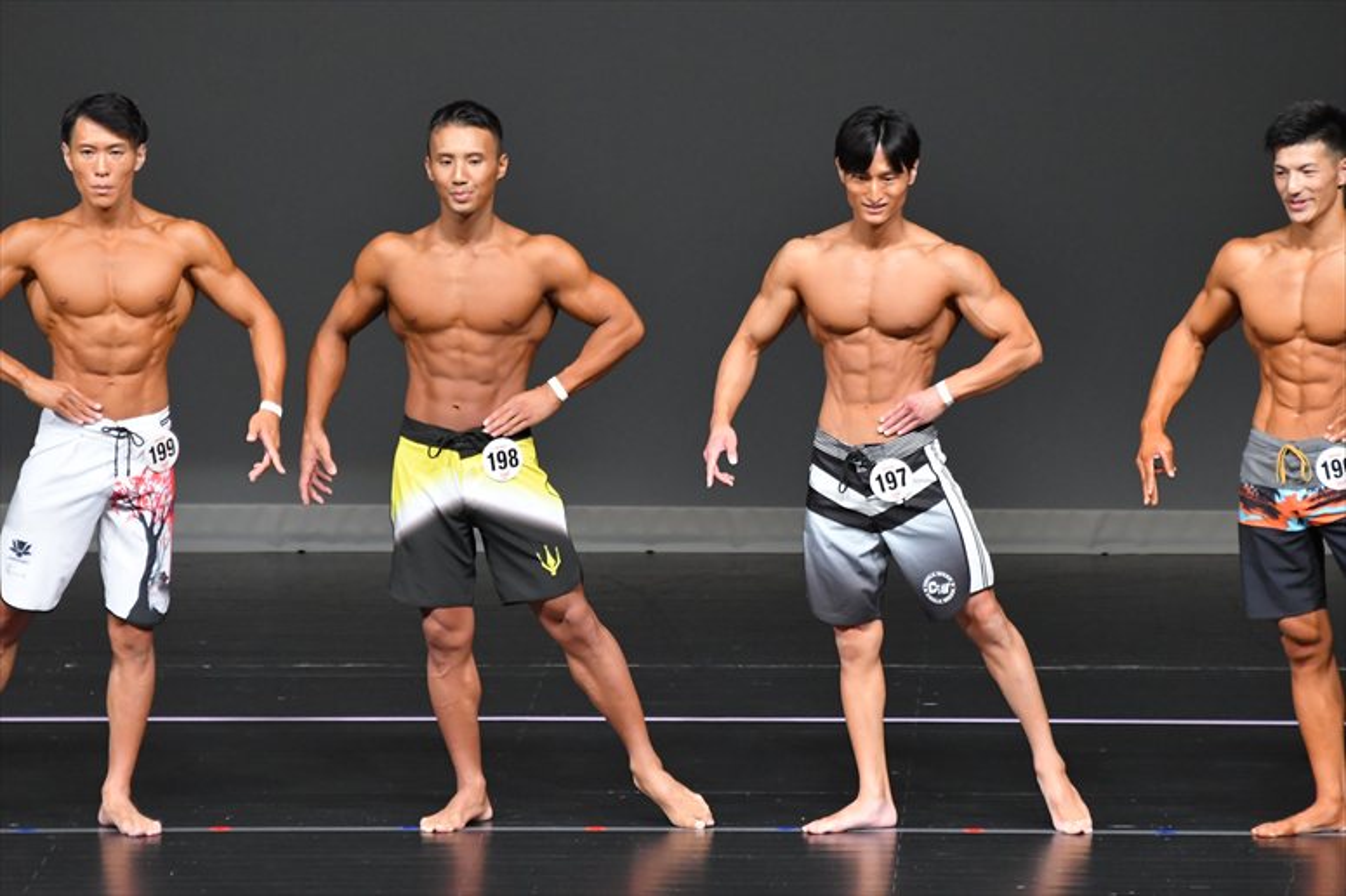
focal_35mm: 315
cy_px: 448
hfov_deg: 6.5
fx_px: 11772
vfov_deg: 4.4
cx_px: 673
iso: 4000
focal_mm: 210
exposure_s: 1/400
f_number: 5.6
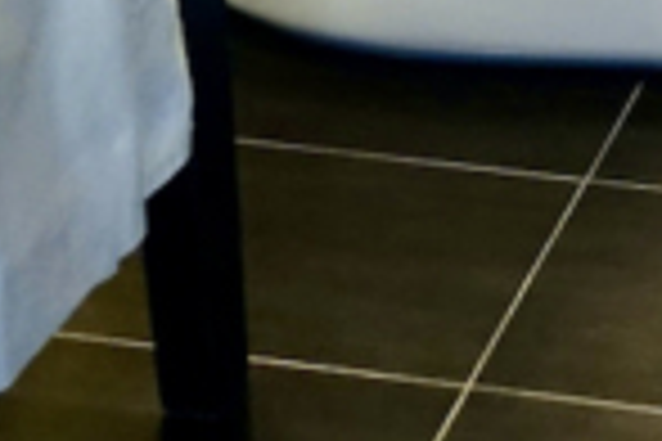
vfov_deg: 7.4
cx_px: 860
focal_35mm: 168
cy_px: -781
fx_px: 3089
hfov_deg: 11.9
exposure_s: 1/30
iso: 640
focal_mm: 8.8
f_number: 1.8
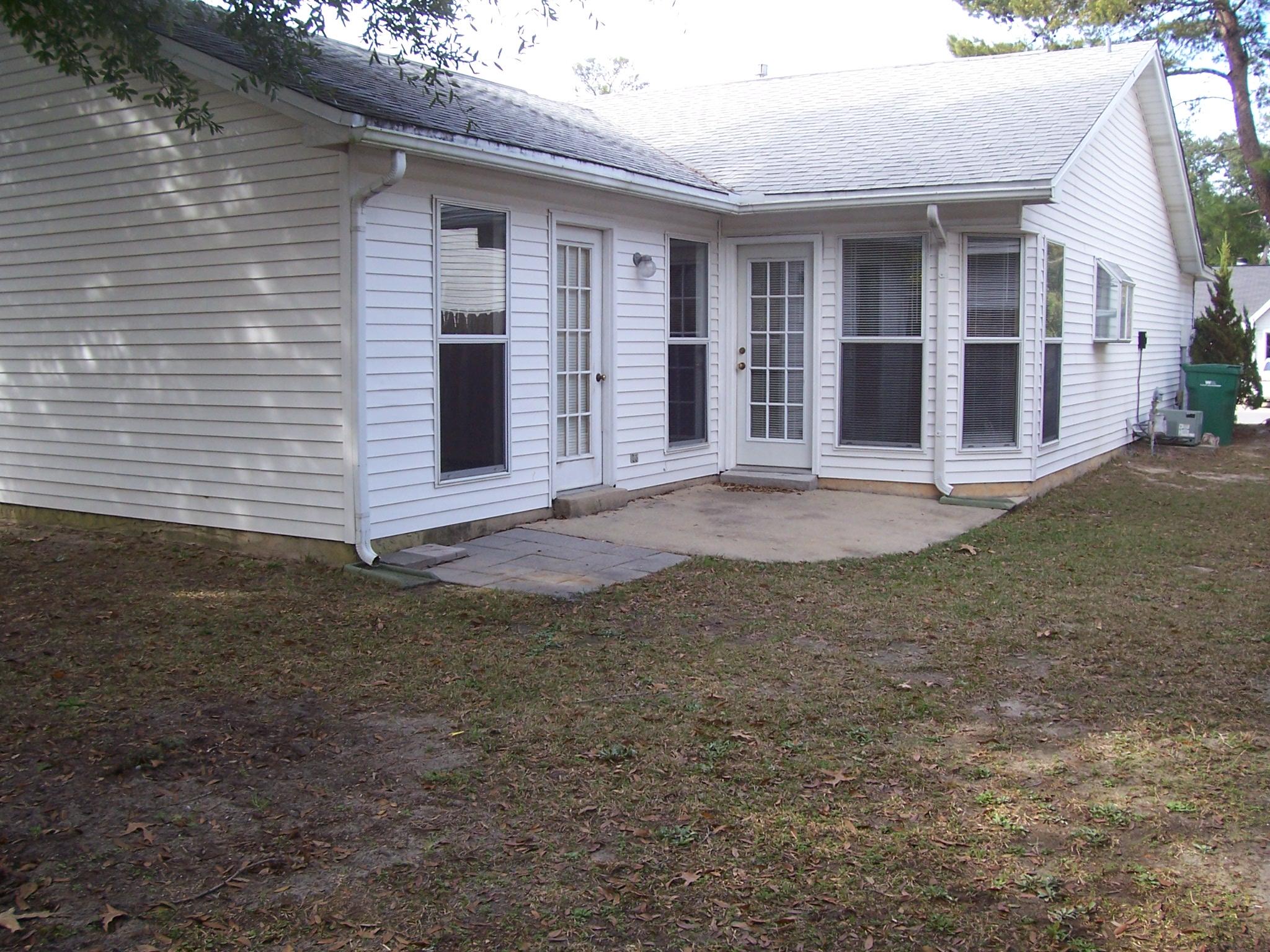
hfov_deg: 54.0
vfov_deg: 41.8
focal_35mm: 34
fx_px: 1247
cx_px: 635
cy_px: 476
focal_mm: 5.6
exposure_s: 1/250
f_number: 2.7
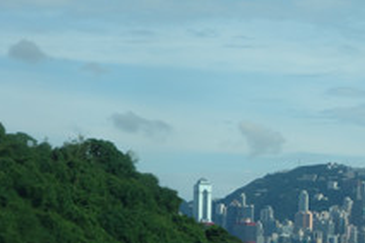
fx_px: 1490
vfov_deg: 9.3
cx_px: 416
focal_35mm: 147
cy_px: 234
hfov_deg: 13.6
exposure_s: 1/320
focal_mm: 21.53
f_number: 6.3
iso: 125
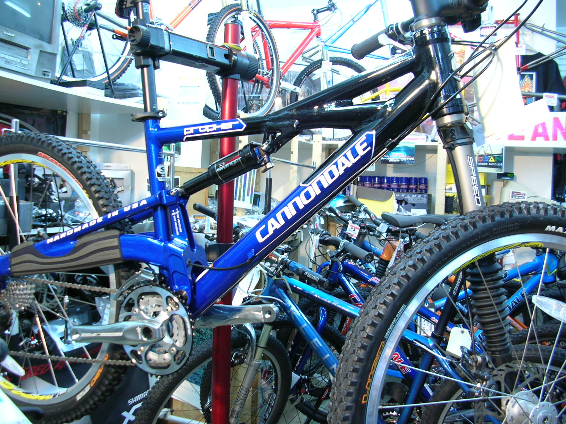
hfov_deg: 52.6
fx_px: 572
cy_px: 212
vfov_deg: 40.7
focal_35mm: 35
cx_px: 283
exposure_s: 1/6.3
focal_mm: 5.8
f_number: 2.8
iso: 54
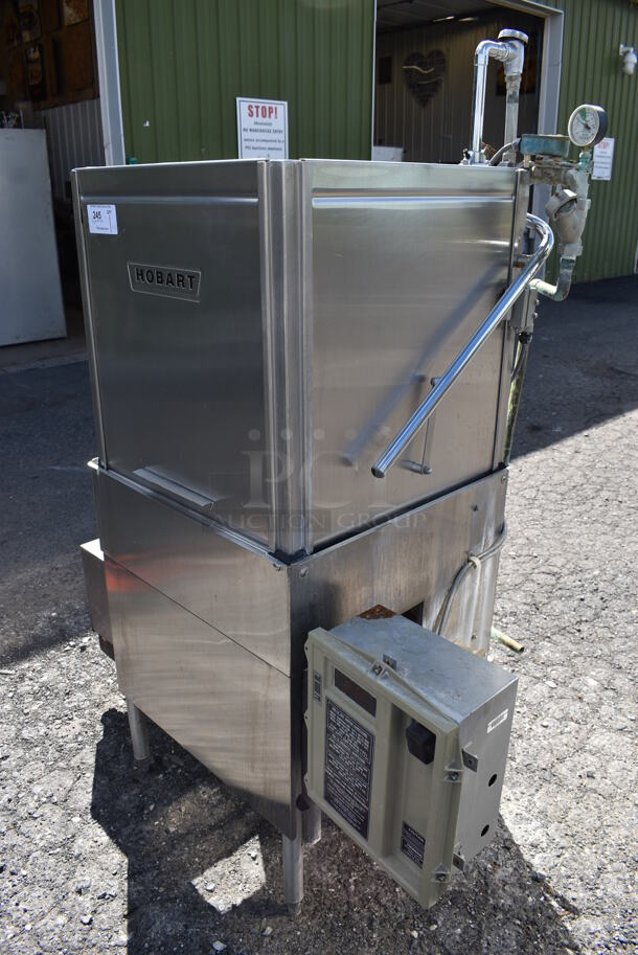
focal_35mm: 27
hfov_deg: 48.0
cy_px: 478
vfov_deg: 67.3
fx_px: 717
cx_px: 319
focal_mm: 18
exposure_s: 1/250
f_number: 8
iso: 160
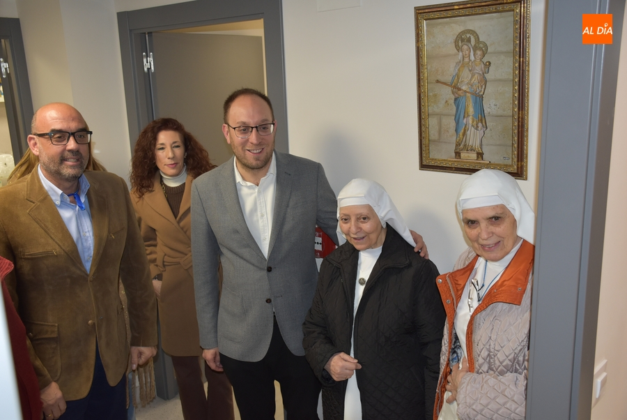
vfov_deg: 38.4
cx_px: 314
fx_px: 601
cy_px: 210
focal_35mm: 34
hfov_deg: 55.1
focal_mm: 23
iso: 800
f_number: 4.5
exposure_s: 1/80
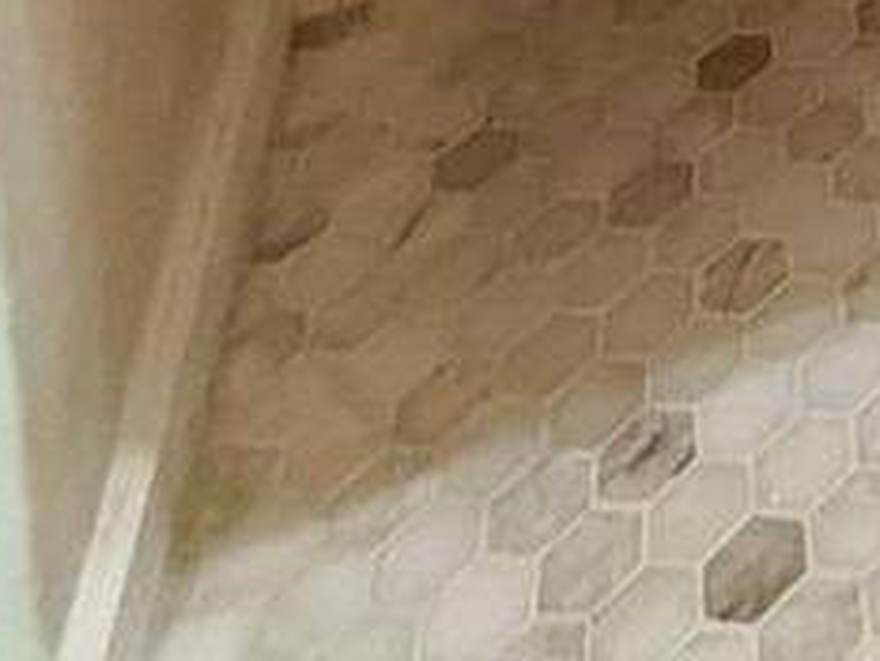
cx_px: 1647
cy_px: -1273
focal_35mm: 72
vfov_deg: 11.8
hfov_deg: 19.2
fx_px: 1831
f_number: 2.2
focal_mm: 2.22
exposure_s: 1/120
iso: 250
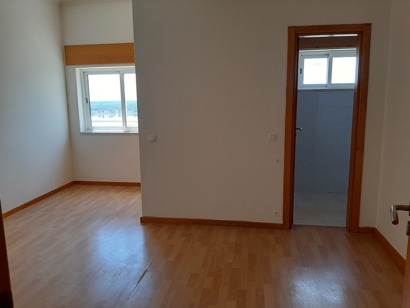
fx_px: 320
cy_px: 154
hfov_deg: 65.3
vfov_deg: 51.4
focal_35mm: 27
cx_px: 205
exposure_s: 1/161
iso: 40
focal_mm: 3.93
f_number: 1.7
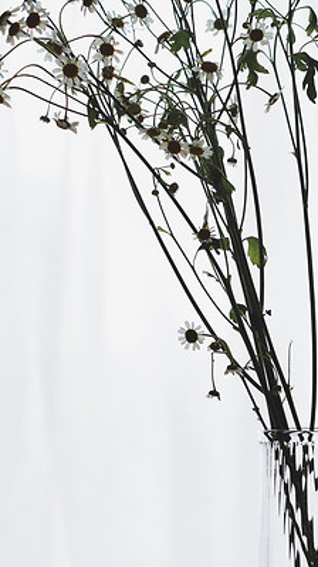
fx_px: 2837
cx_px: 388
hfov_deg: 6.4
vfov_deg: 11.4
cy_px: 404
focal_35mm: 189
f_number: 4
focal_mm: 50
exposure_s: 1/60
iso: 200
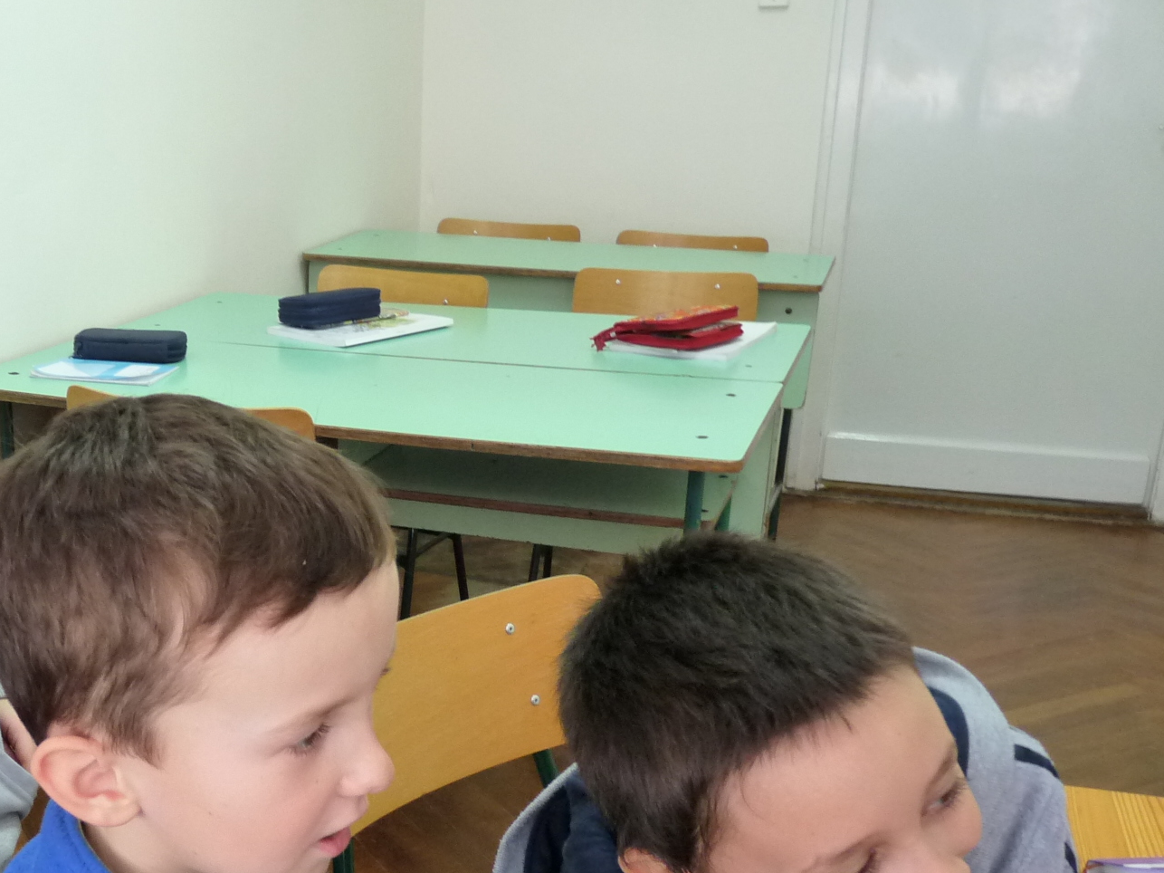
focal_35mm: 43
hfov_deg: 42.1
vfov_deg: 33.1
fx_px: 1446
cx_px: 248
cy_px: 622
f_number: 2.8
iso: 400
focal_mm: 4.8
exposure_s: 1/25
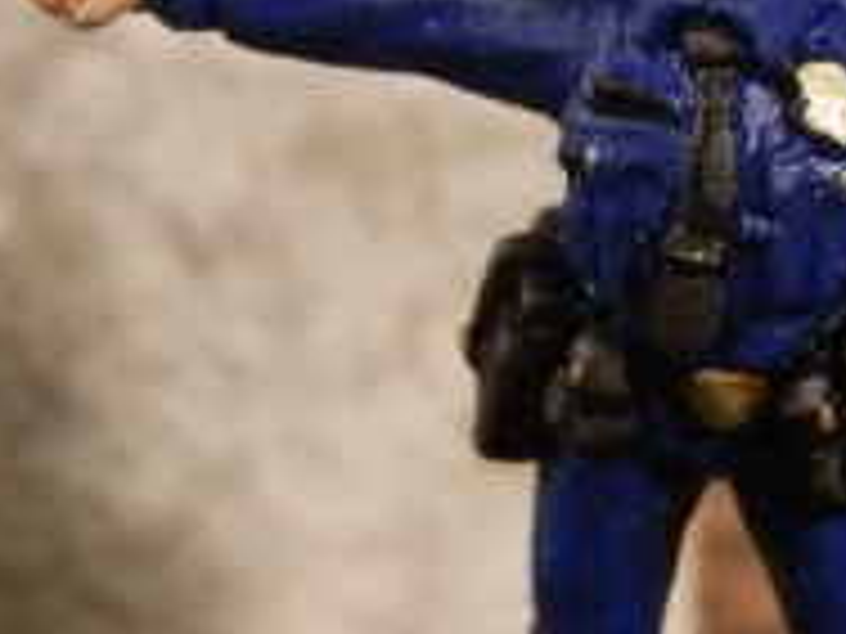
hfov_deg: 11.3
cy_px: 175
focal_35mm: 174
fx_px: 4252
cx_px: 648
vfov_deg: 8.5
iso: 400
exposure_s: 1/50
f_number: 3.7
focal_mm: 10.99
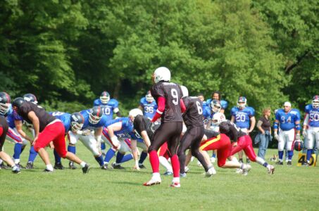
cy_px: 106
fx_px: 2255
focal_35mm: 255
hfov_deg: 8.1
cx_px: 160
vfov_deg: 5.4
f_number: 4.8
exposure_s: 1/1000
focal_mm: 170
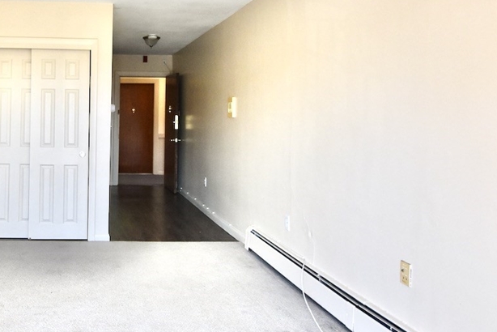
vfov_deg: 37.4
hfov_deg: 51.0
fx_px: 483
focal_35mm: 35
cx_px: 97
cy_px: 104
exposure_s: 1/200
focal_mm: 14
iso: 800
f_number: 7.1
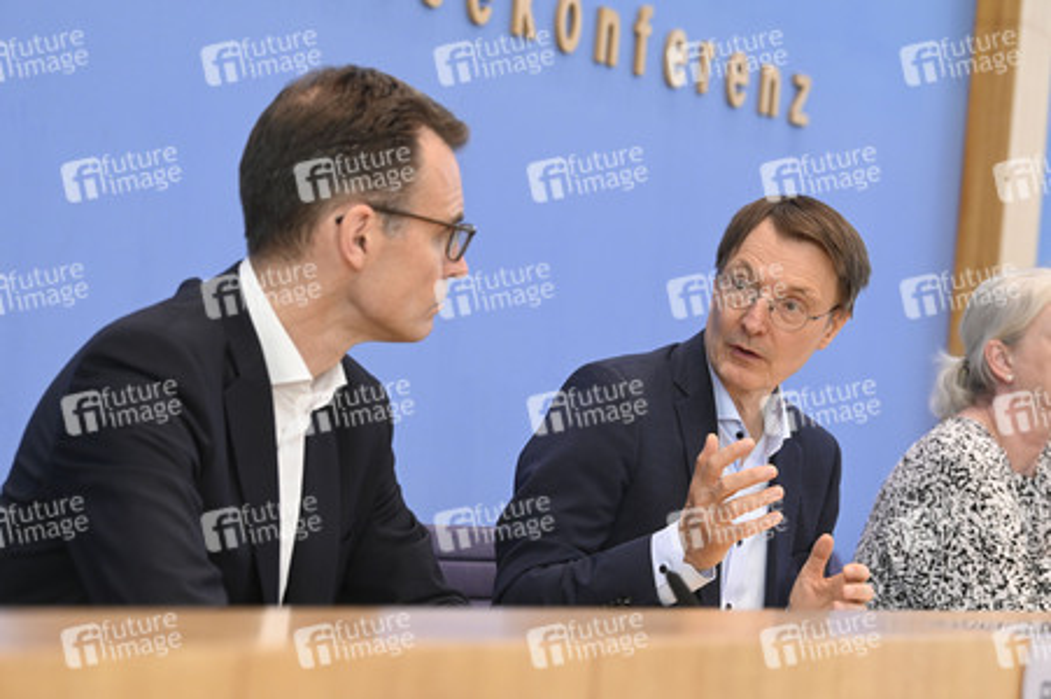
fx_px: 2684
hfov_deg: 22.2
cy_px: 350
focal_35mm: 92
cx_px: 526
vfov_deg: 14.8
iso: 3200
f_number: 5.6
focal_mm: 92
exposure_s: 1/500
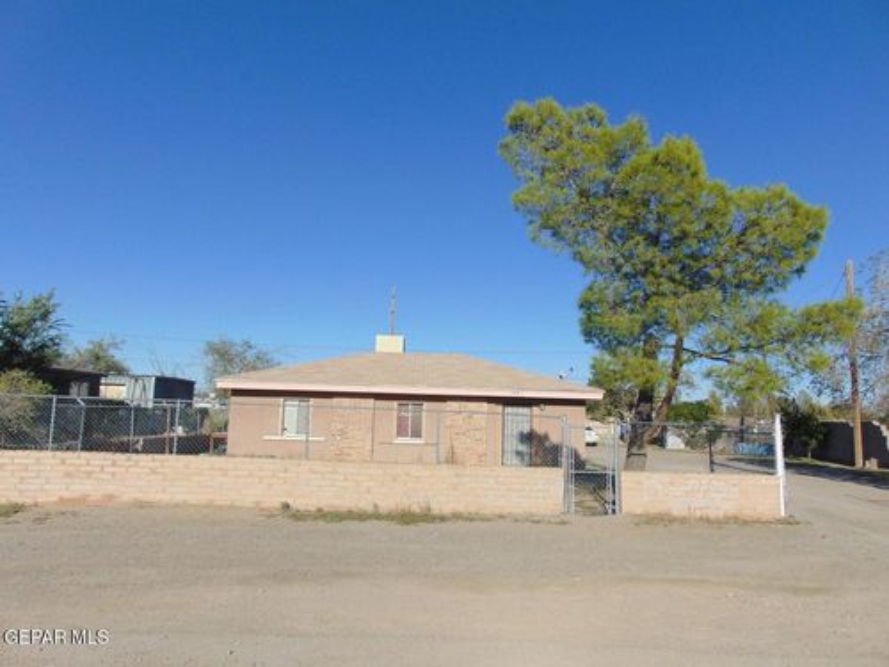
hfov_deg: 69.4
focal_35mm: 25
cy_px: 334
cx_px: 444
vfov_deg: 54.9
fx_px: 642
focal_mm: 4.5
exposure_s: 1/320
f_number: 7.7
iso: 80
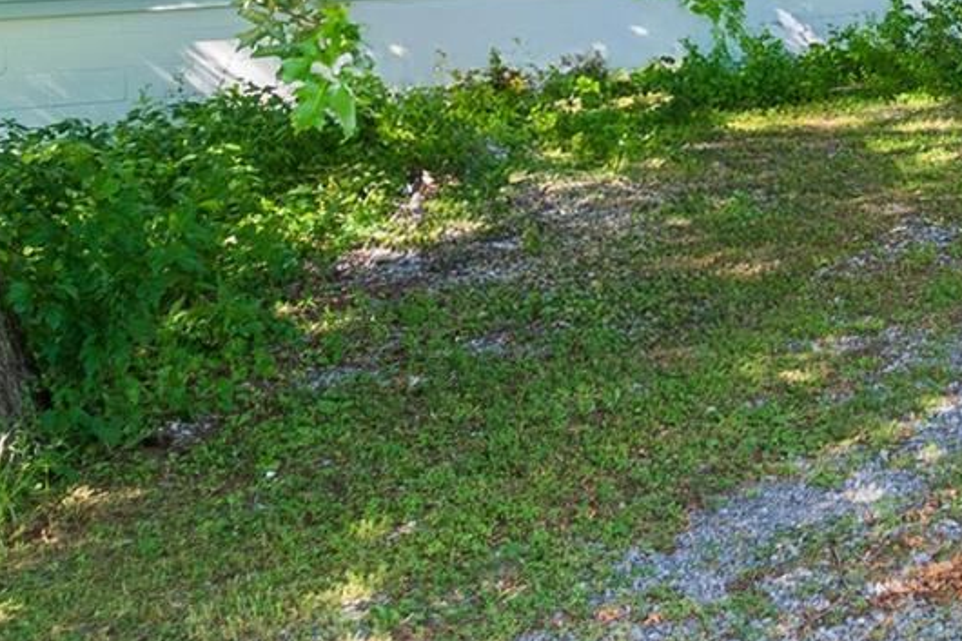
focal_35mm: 58
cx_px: 1212
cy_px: -146
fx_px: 1549
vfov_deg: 21.5
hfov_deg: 28.9
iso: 125
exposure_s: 1/60
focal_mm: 10
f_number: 4
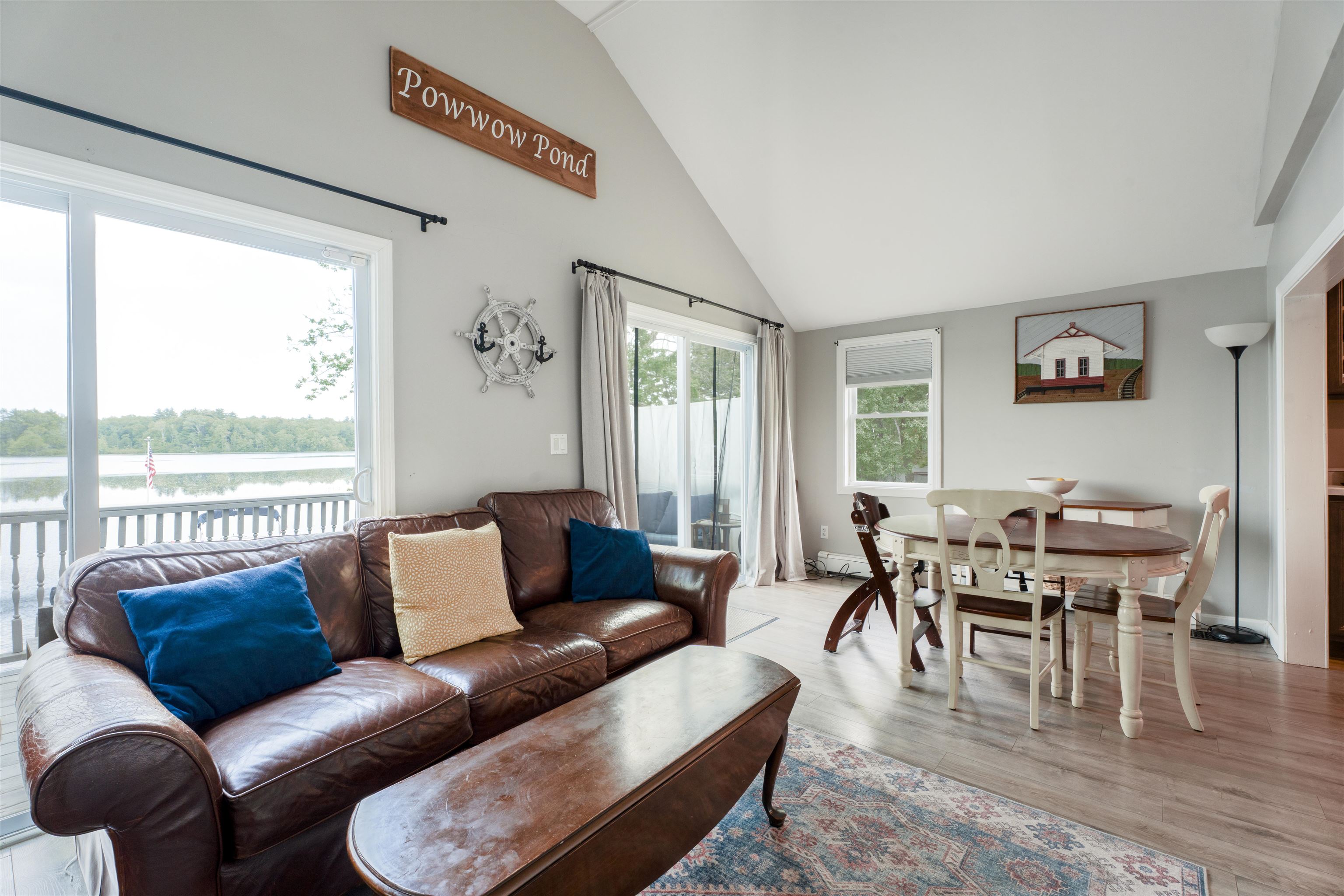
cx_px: 672
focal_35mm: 16
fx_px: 597
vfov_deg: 73.7
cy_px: 448
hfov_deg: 96.7
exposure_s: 1/8
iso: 400
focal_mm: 16
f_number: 10
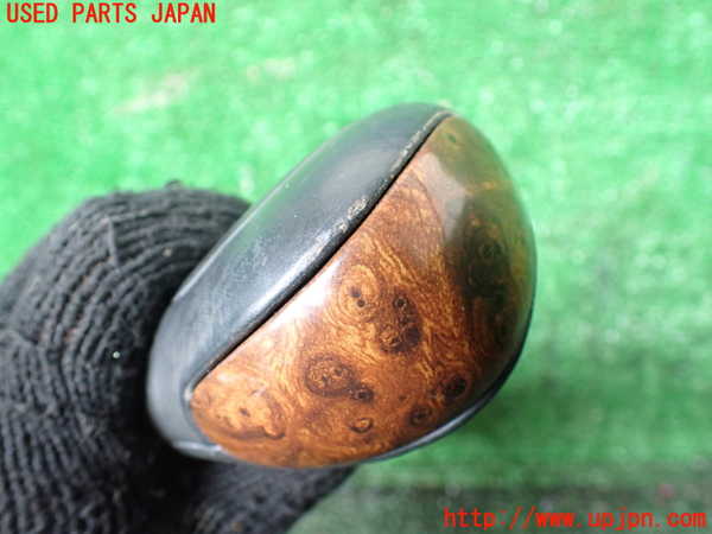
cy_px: 267
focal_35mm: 30
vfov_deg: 46.8
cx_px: 356
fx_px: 617
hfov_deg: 60.0
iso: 800
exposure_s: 1/60
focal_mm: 5.4
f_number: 2.3
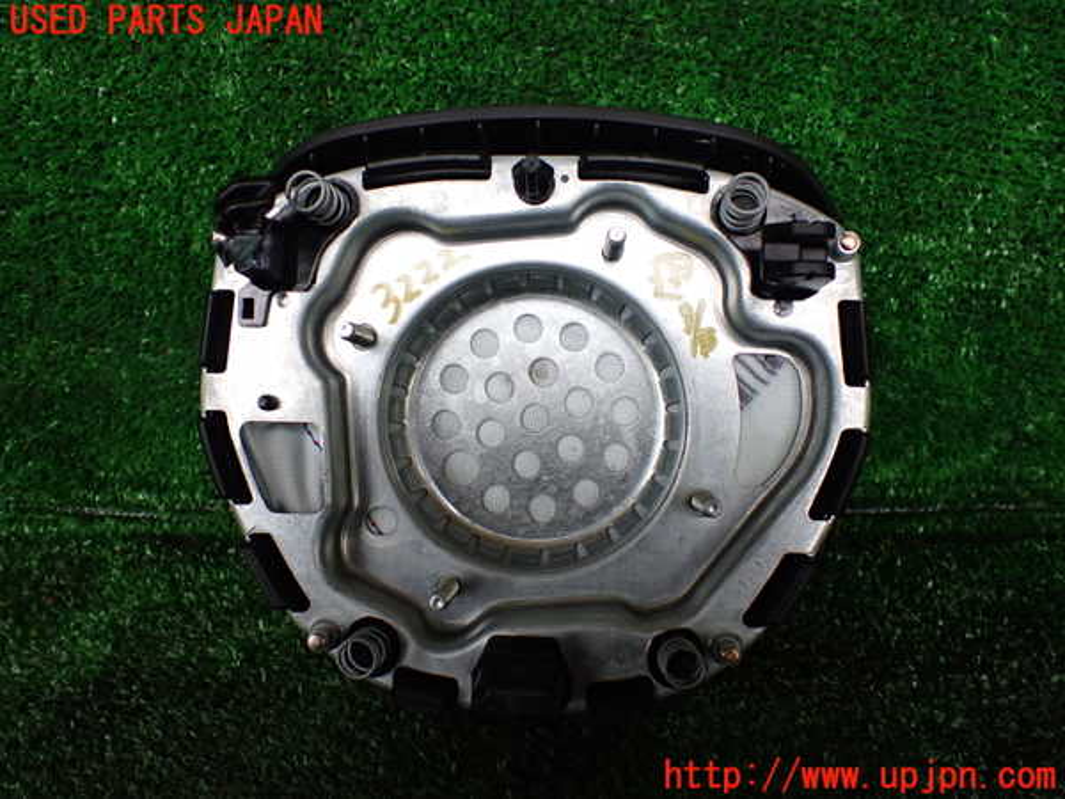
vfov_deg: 46.8
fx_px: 923
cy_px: 400
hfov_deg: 60.0
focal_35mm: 30
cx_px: 532
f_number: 2.3
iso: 320
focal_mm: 5.4
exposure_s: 1/125
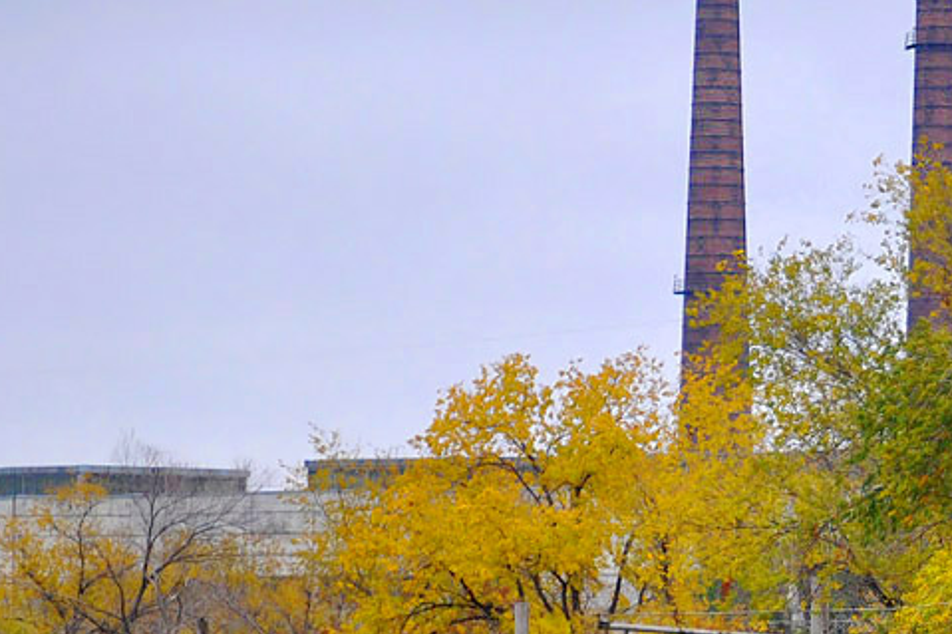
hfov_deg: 9.4
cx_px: 1008
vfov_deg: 6.3
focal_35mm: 218
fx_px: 5763
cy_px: 682
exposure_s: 1/200
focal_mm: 58
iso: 400
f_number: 5
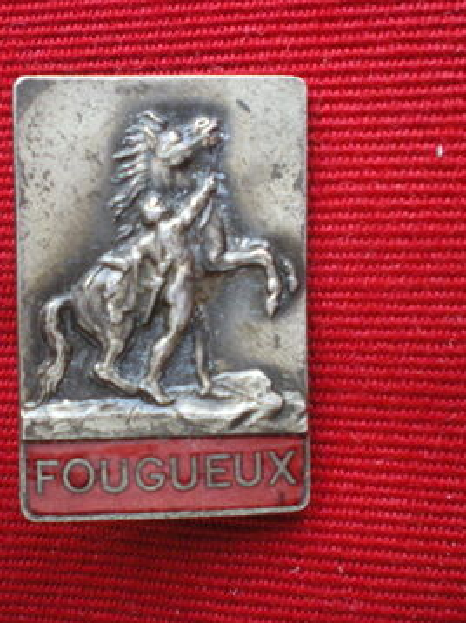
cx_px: 195
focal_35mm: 51
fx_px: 917
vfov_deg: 37.5
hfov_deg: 28.5
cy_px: 312
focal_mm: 6.3
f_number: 3.1
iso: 400
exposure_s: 1/20
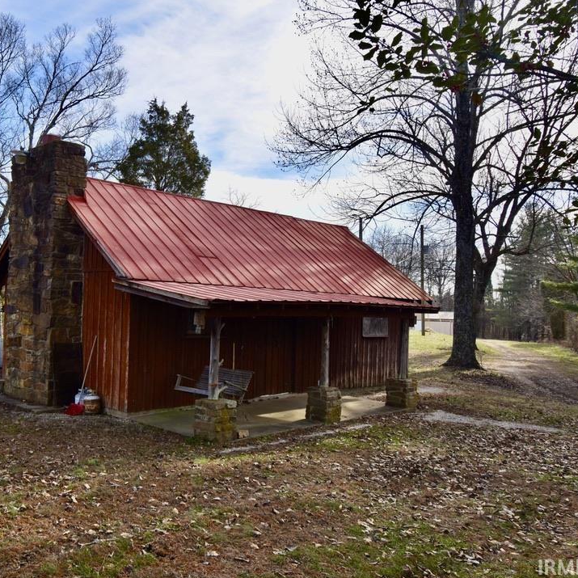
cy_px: 291
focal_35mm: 31
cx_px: 162
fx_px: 586
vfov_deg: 52.5
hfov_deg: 50.8
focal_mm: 16
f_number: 9
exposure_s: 1/320
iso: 200
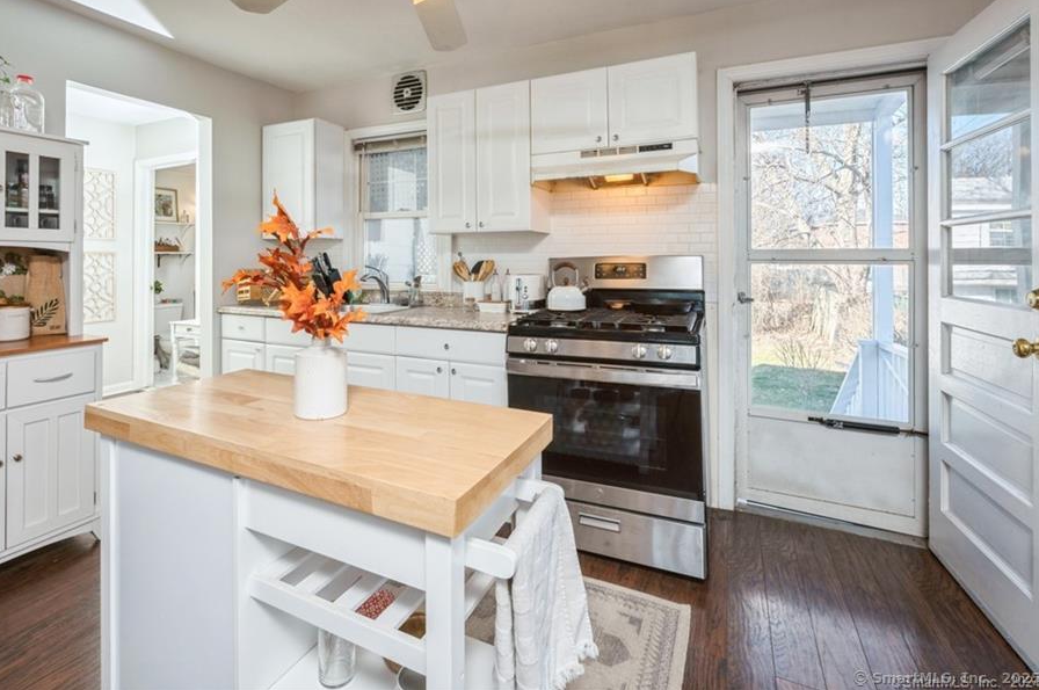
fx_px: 461
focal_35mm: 16
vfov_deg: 73.2
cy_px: 298
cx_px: 455
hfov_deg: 96.3
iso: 200
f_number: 11
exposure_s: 1/50
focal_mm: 14
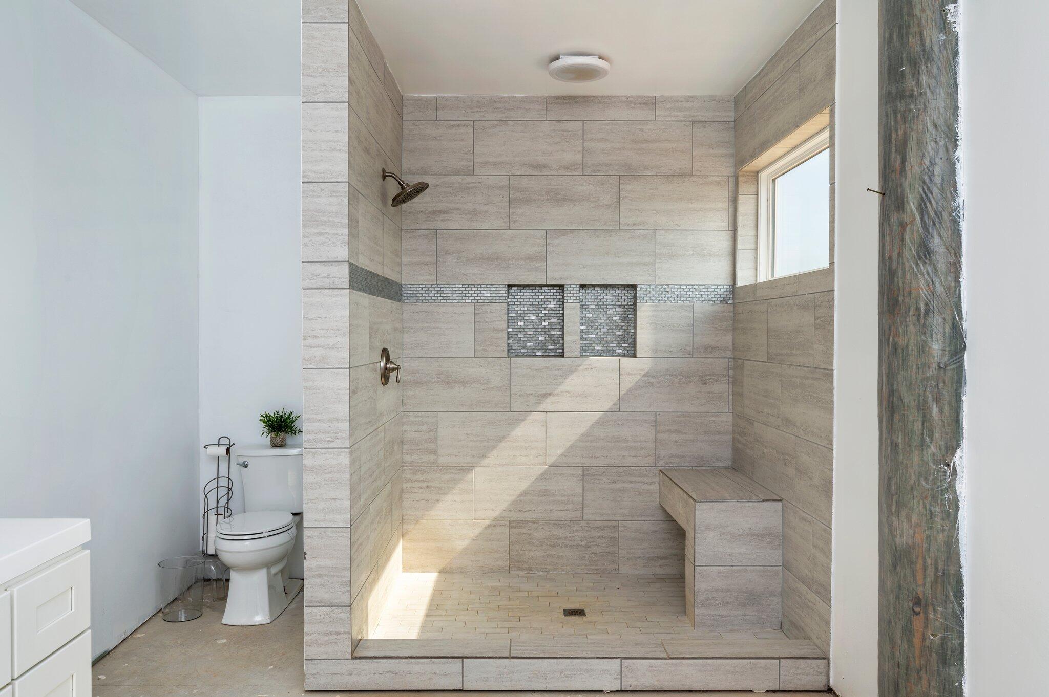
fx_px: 742
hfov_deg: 70.5
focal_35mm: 26
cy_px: 348
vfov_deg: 50.3
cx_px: 524
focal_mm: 25.5
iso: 100
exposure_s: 1/60
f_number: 9
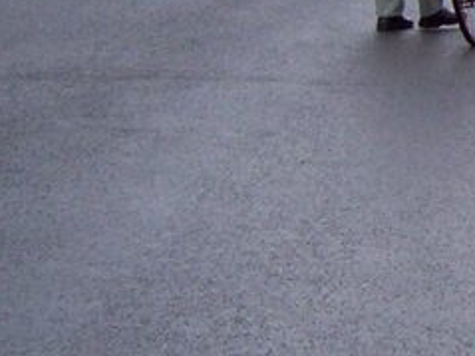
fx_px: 2345
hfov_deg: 10.7
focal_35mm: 171
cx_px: 916
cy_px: -149
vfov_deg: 8.5
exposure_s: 1/90.2
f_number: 2.7
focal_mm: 5.6
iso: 80
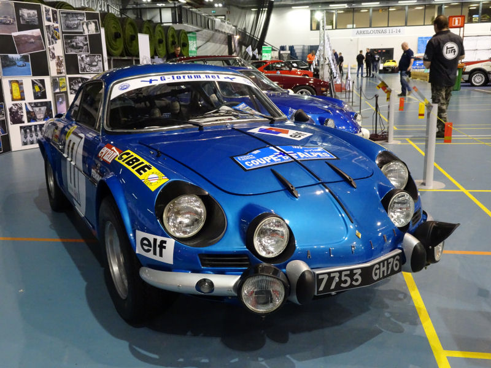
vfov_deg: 42.9
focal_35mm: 33
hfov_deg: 55.4
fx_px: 468
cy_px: 184
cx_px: 246
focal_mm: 5.61
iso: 800
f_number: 4
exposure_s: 1/30
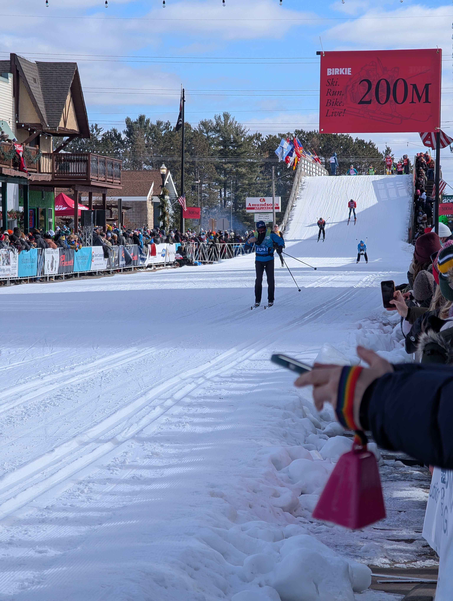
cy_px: 300
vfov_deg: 17.9
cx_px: 226
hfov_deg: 13.5
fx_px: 1915
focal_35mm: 110
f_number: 2.8
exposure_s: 1/1083
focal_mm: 17.91
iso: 49
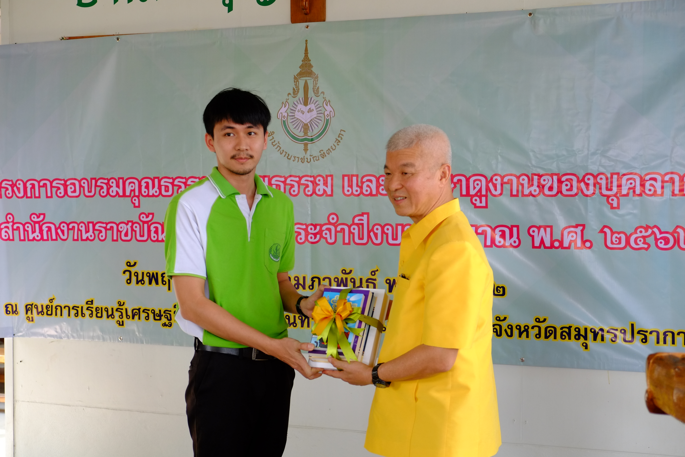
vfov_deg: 24.2
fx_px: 1065
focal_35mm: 56
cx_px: 342
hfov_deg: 35.6
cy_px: 228
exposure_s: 1/320
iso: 800
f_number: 3.6
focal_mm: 37.4
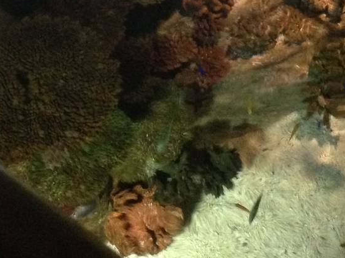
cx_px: 171
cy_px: -82
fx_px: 947
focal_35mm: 95
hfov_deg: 20.7
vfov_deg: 14.8
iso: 500
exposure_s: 1/15
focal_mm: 4.12
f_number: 2.4
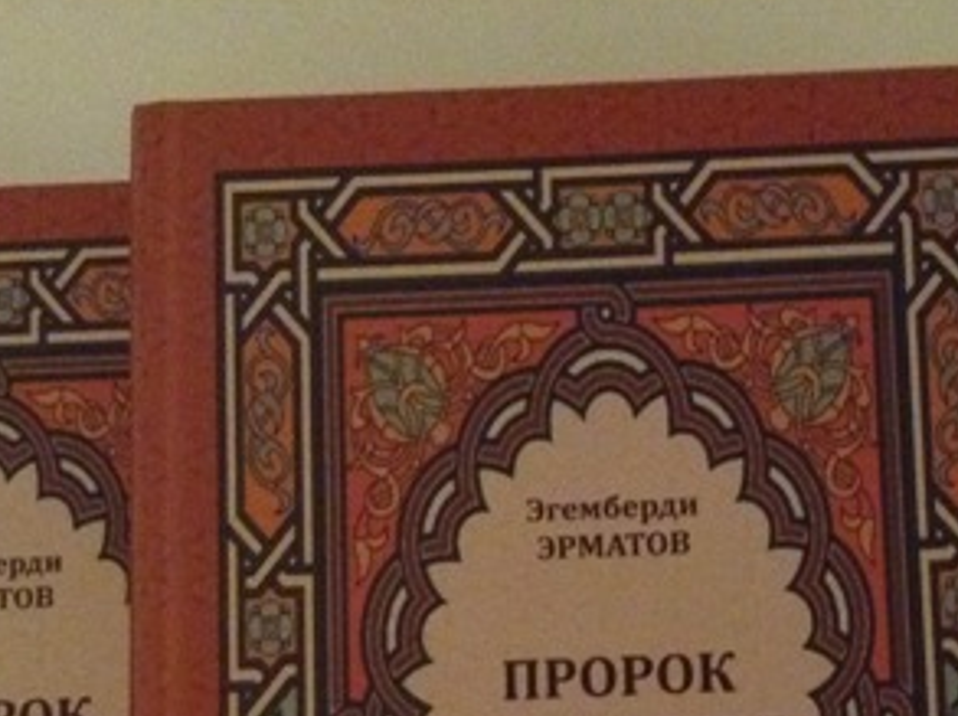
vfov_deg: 19.3
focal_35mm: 73
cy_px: 775
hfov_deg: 26.6
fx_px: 2018
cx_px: 598
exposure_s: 1/15
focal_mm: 3.3
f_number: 2.4
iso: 640
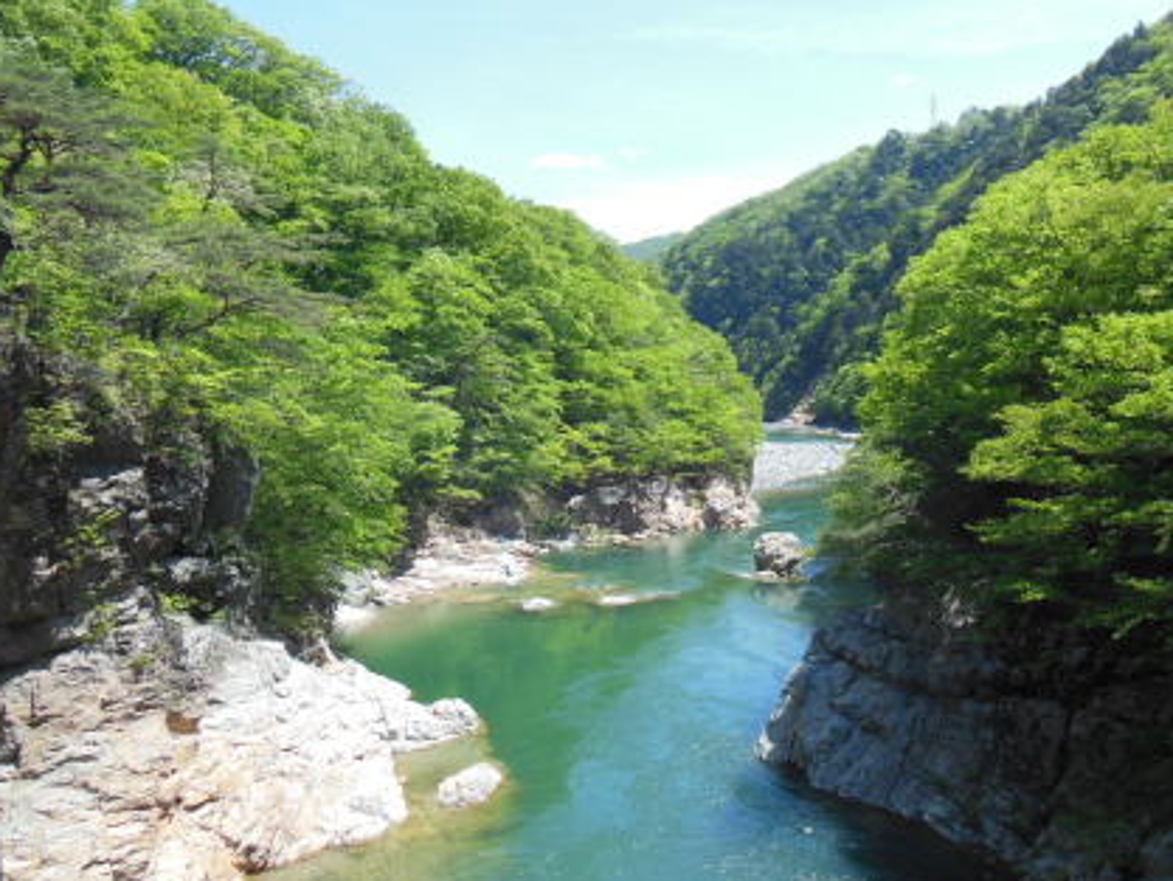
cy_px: 367
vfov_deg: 46.6
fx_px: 1017
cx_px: 619
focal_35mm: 30
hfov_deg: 59.9
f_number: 3.5
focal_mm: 4.5
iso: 125
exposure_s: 1/500
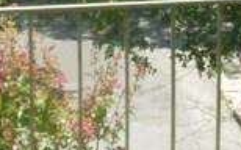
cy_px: -67
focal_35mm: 176
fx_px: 1155
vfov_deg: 7.3
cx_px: 213
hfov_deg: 11.8
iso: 400
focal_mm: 4.5
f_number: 10.2
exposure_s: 1/200
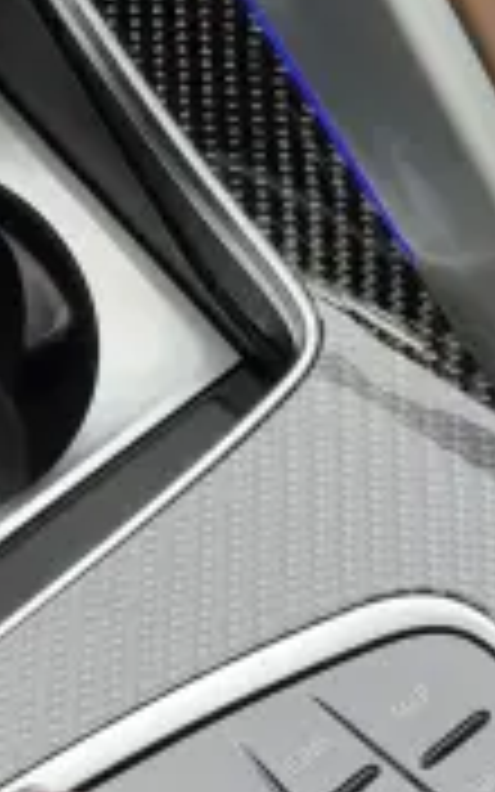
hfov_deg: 11.9
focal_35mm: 104
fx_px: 2245
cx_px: -292
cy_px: 464
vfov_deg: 20.0
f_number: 1.78
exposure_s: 1/175
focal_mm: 6.76
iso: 50
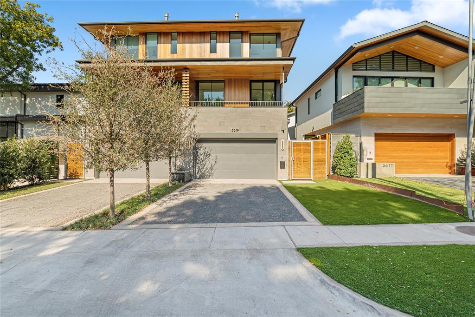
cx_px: 238
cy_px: 158
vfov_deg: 73.7
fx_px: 211
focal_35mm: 16
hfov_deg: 96.8
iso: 50
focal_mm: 16
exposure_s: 1/80
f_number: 5.6
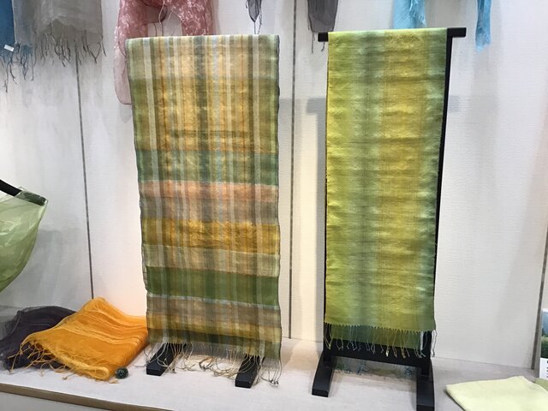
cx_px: 274
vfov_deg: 45.4
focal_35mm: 31
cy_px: 206
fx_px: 491
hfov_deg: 58.4
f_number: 2.4
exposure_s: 1/33
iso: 40
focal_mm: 3.3
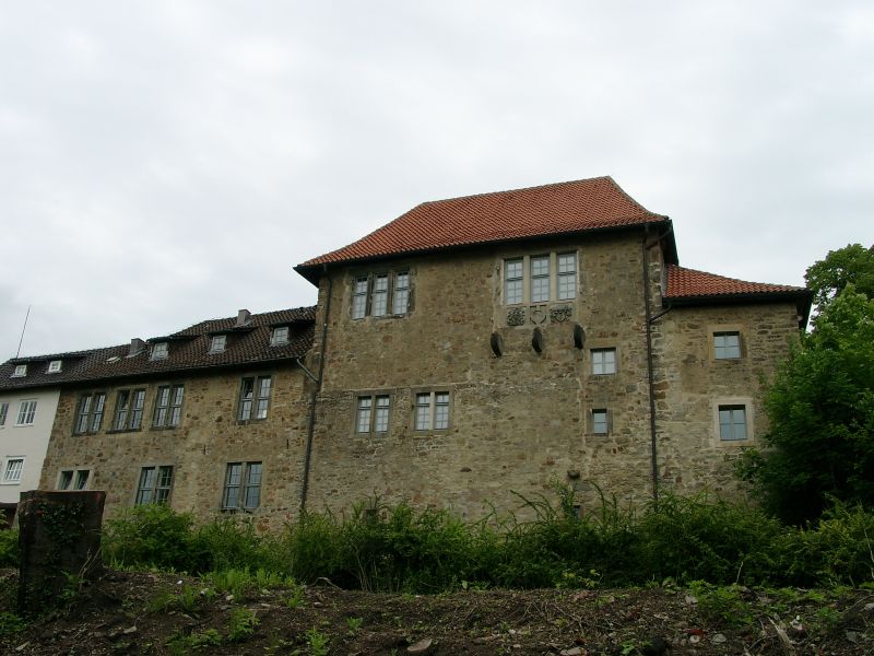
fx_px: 858
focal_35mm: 34
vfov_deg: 41.8
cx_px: 437
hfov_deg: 54.0
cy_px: 328
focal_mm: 7.13
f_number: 4
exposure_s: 1/726
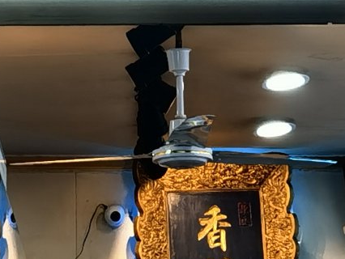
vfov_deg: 7.5
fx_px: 1725
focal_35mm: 173
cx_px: 57
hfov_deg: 11.4
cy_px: -533
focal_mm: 5.54
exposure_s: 1/141
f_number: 1.8
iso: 50
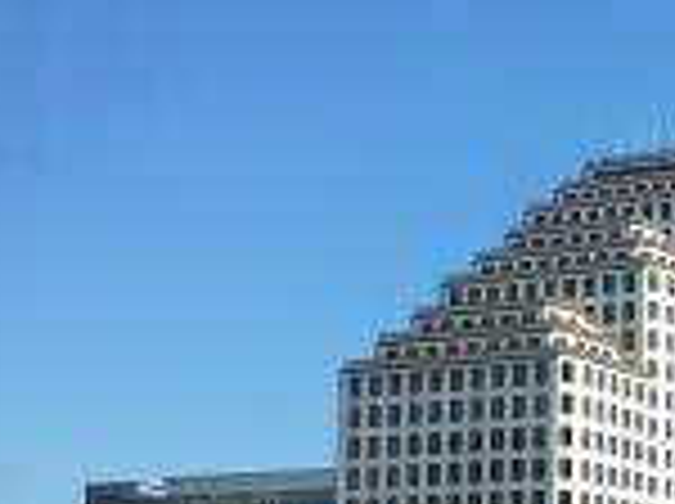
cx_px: 904
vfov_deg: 16.5
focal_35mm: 87
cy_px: 538
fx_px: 1694
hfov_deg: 20.4
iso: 25
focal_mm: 4.15
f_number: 2.2
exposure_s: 1/396
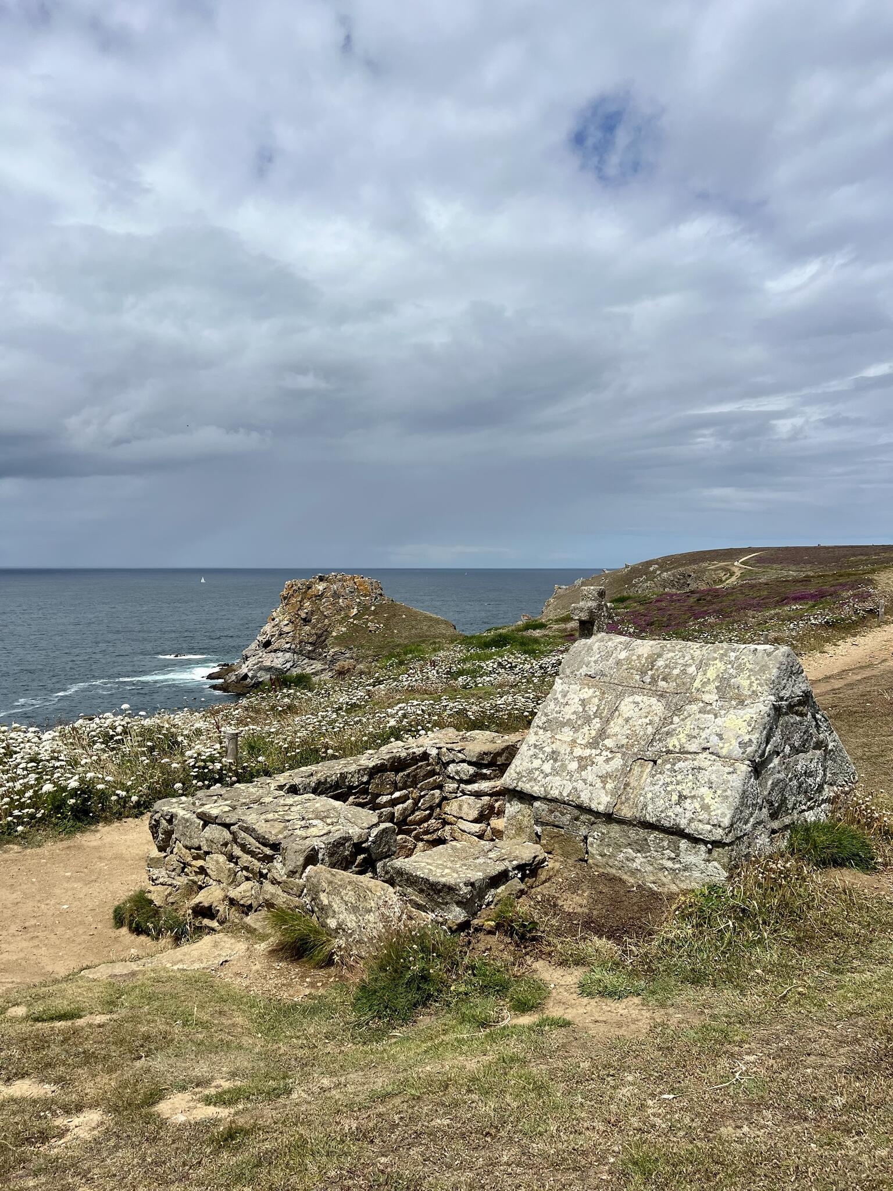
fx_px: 894
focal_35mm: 26
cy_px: 596
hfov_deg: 53.1
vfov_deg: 67.3
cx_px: 446
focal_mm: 5.7
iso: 50
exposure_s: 1/10309
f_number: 1.5
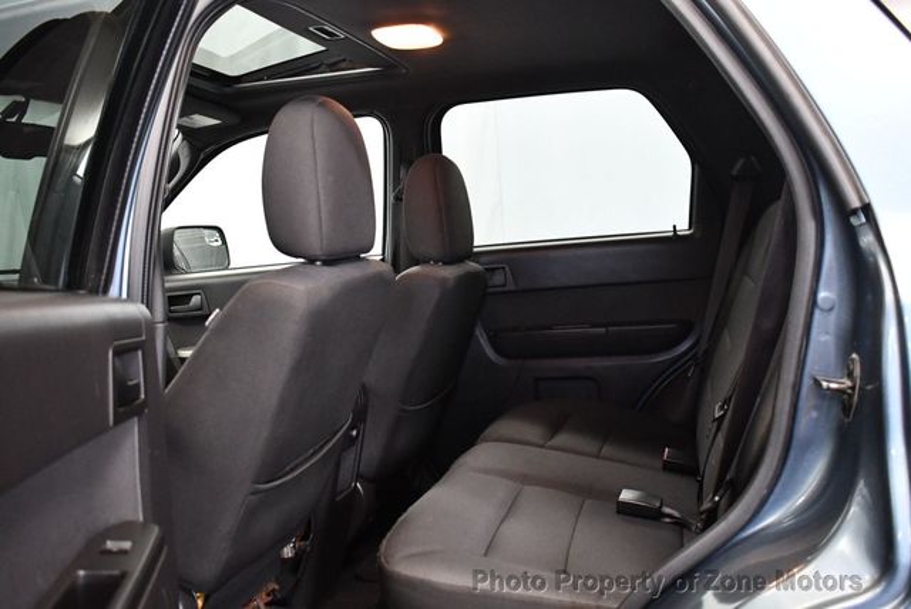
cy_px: 304
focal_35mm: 36
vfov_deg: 36.9
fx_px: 912
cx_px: 456
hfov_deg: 53.1
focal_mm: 18
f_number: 3.5
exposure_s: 1/80
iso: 3200
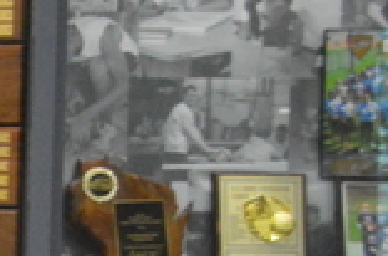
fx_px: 2547
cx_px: -883
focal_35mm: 237
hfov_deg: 7.4
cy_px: 352
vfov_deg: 5.7
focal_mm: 24
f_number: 4
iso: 3200
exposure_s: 1/160
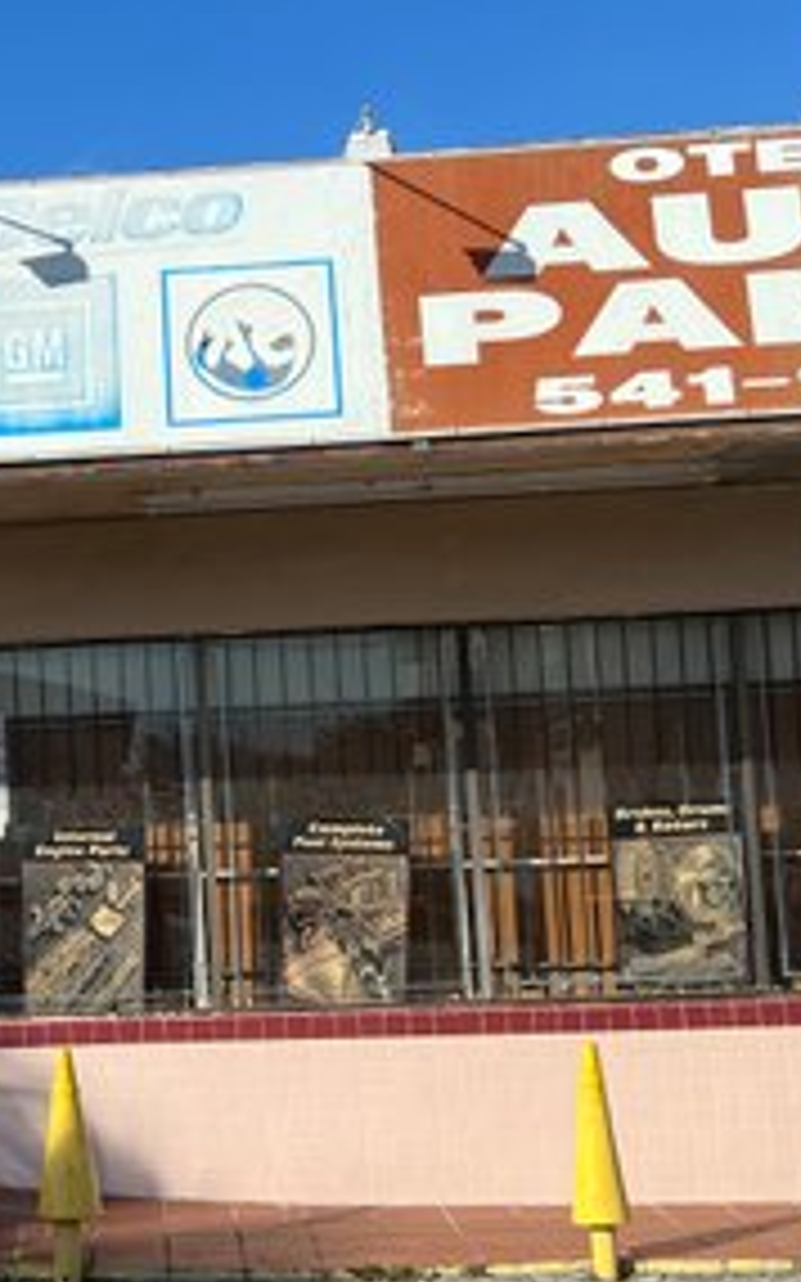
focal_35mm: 61
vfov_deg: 33.5
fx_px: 2132
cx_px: -20
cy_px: 681
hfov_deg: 20.5
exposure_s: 1/4630
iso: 50
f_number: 1.5
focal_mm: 5.7
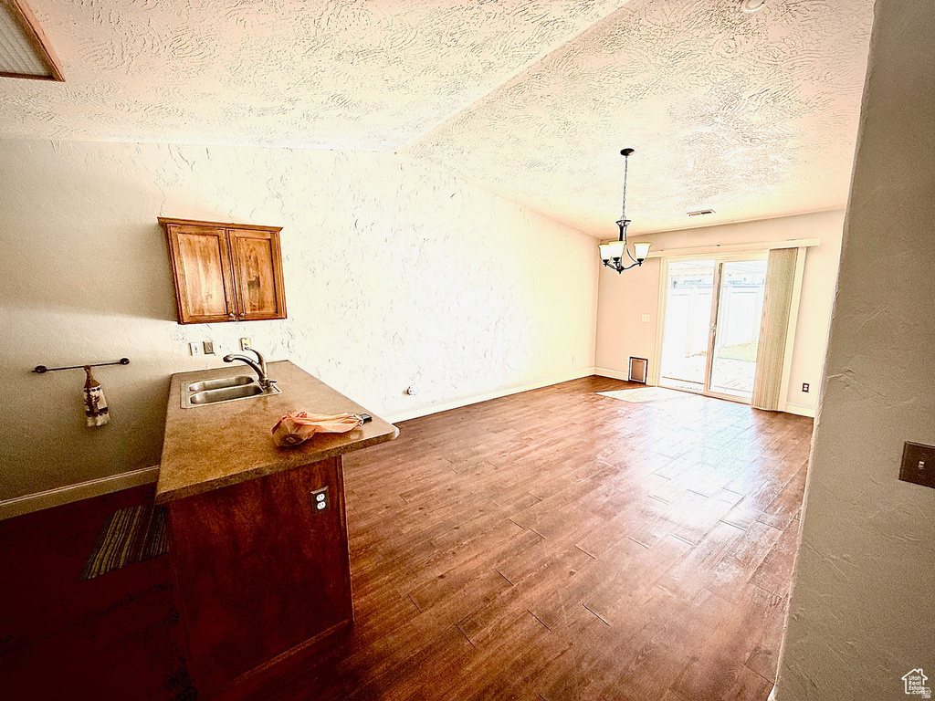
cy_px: 350
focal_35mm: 14
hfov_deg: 102.1
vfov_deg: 85.7
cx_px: 468
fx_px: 378
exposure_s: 1/131
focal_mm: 2.22
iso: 64
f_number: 2.2
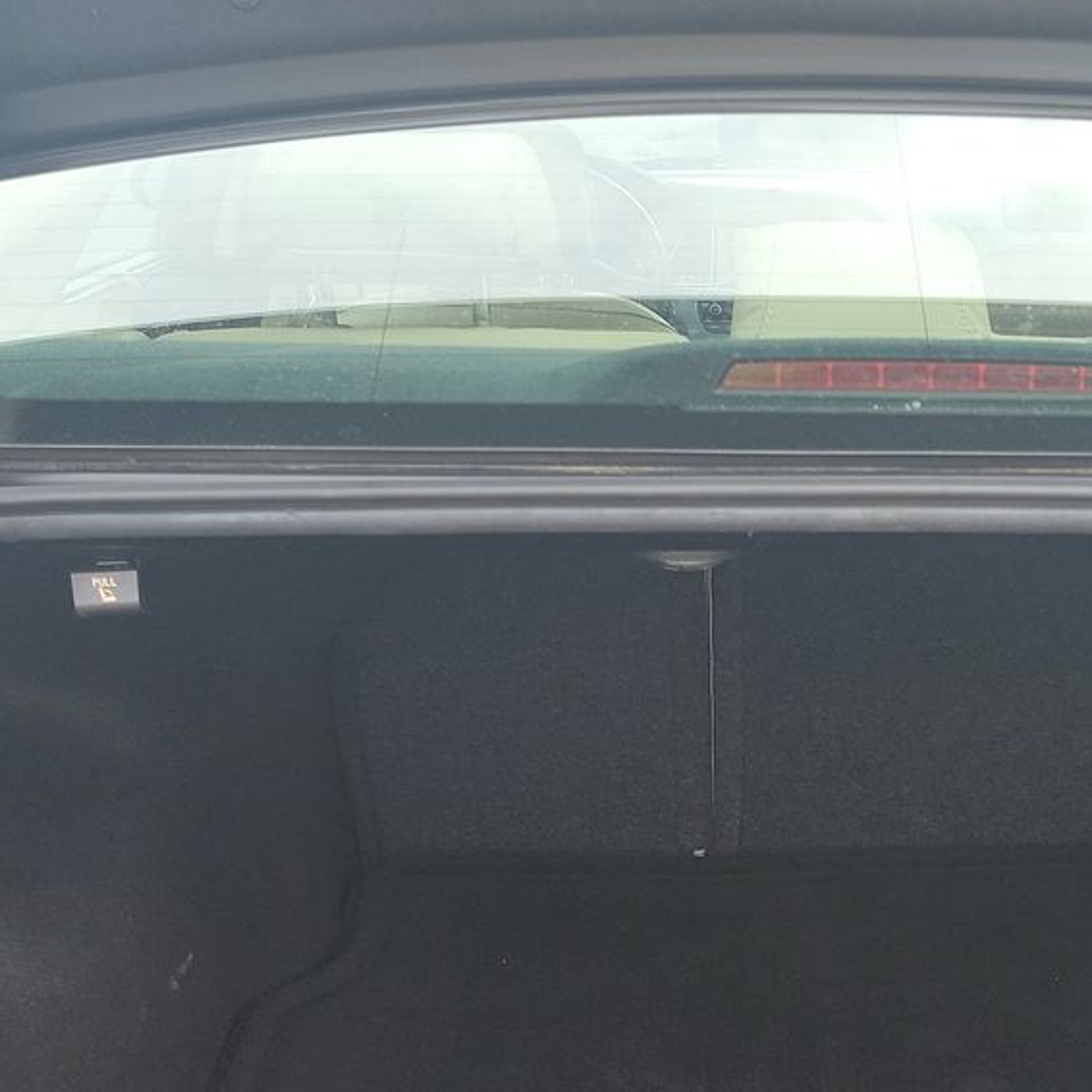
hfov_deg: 28.1
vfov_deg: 28.1
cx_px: 862
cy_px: 845
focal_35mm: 60
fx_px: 2141
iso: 53
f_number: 1.8
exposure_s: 1/119
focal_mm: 6.7
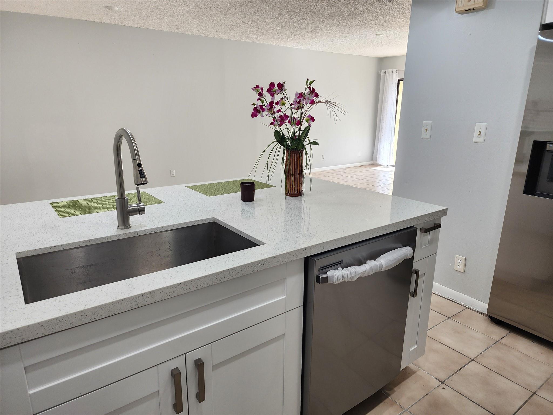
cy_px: 208
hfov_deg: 73.9
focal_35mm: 23
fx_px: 367
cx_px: 276
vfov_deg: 58.9
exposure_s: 1/120
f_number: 1.8
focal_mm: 6.4
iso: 80
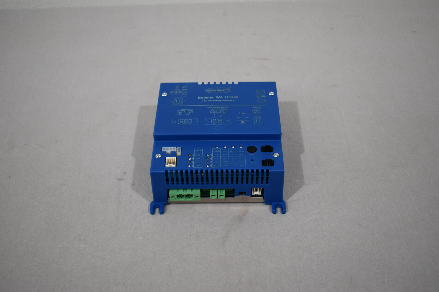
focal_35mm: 44
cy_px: 146
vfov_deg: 30.9
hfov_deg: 45.0
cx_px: 220
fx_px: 530
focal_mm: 29
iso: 560
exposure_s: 1/250
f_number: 4.2
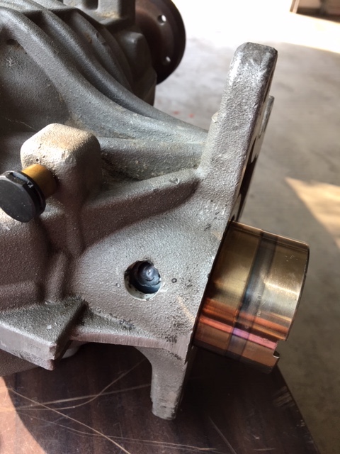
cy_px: 227
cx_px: 170
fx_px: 380
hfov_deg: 48.2
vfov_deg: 61.7
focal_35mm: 29
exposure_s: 1/120
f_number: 2.2
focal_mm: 4.15
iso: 40
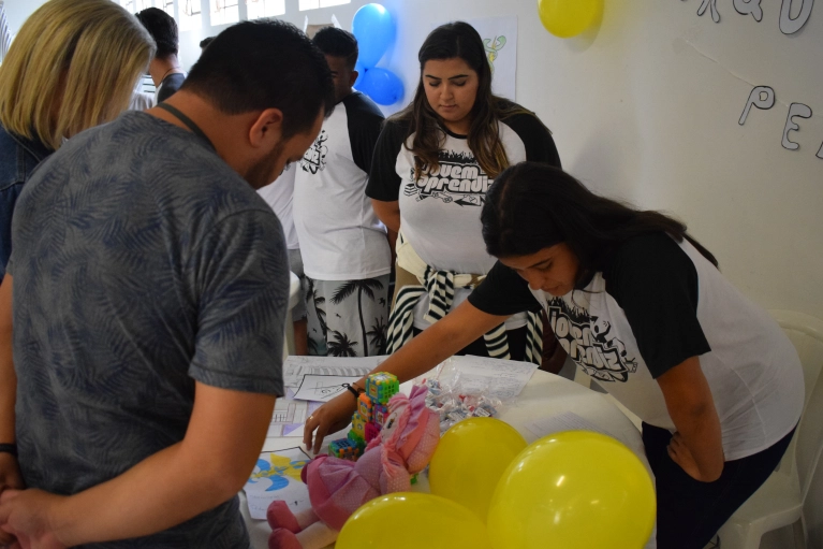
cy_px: 274
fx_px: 788
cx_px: 412
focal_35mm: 34
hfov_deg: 55.1
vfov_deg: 38.3
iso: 3200
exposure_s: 1/250
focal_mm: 23
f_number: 3.8
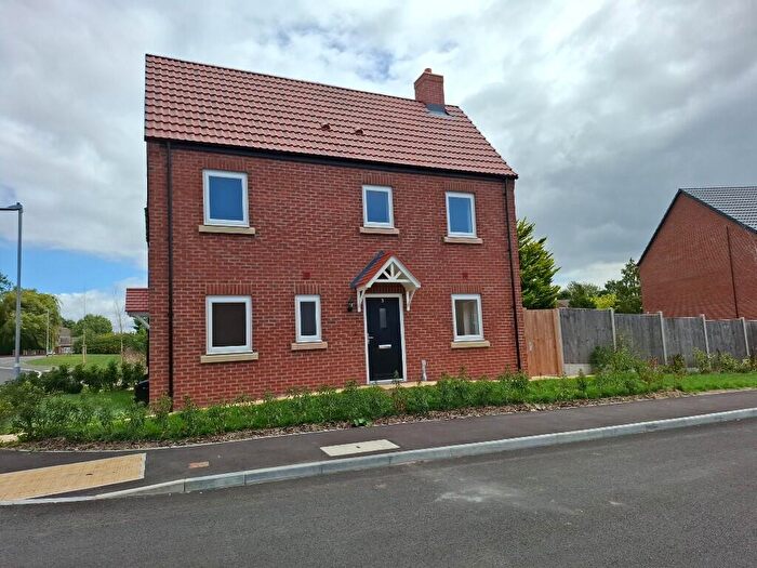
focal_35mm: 23
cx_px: 378
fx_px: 503
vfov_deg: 58.9
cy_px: 284
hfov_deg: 73.9
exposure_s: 1/3215
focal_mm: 5.54
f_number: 1.8
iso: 50
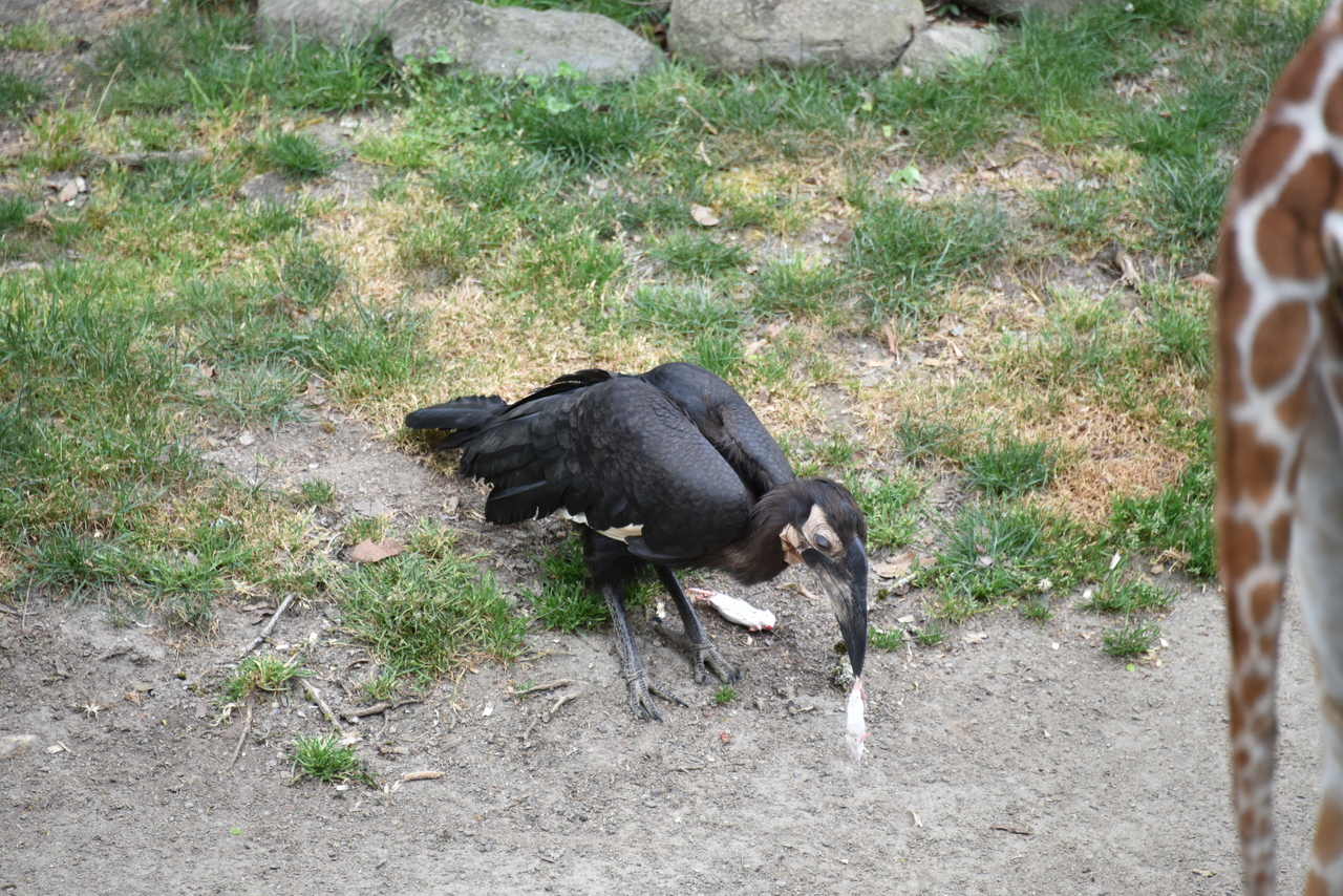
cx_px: 672
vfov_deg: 4.6
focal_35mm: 300
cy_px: 448
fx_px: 11193
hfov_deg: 6.9
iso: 1600
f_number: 5.6
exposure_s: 1/640
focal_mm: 300
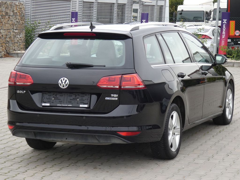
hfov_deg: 20.7
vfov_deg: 15.6
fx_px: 659
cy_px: 90
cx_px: 120
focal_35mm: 95
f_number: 5.6
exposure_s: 1/80
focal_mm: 17.1
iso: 125
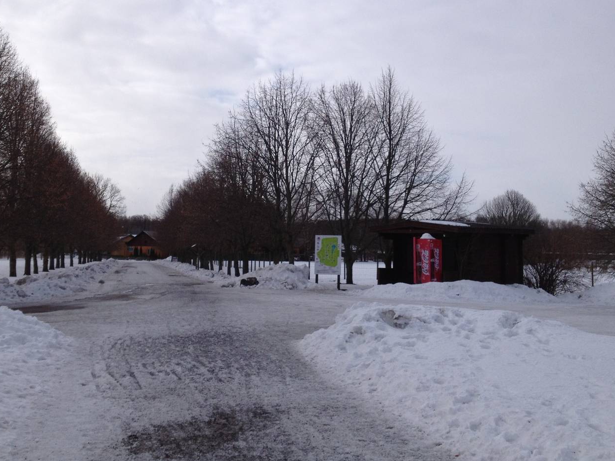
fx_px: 799
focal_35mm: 45
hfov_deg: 42.1
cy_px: 175
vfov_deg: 32.0
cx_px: 295
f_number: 2.4
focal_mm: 4.28
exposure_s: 1/2907
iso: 50
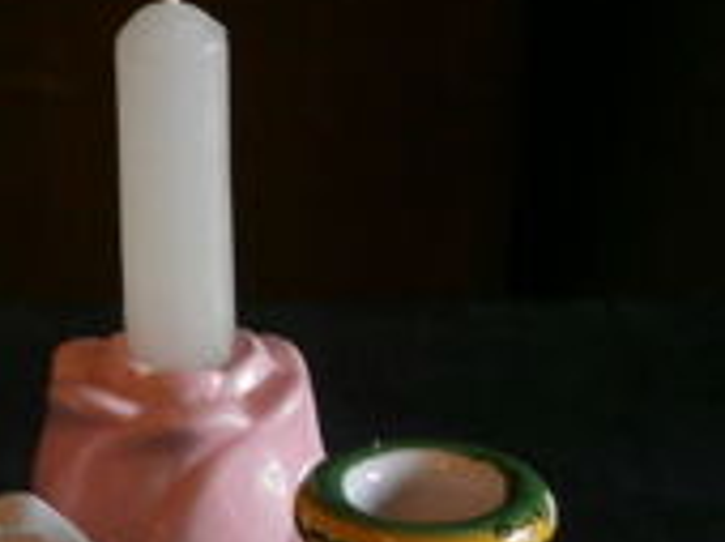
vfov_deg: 11.1
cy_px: 465
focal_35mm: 133
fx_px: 2782
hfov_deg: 14.7
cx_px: 60
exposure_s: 1/30
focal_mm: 8.3
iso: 200
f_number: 3.4
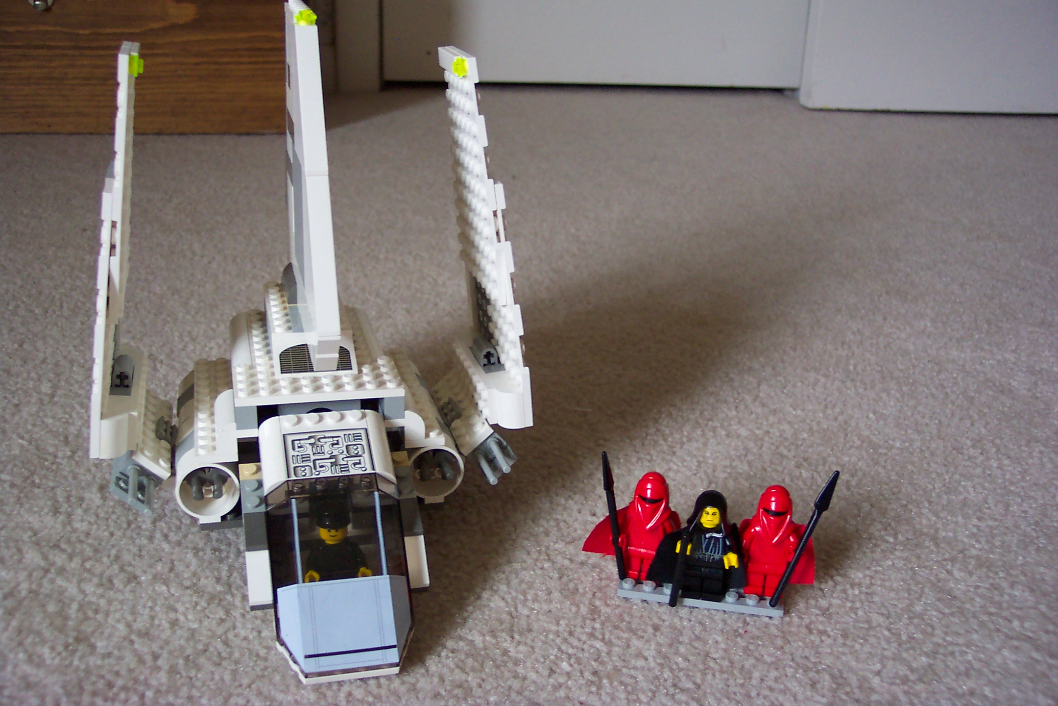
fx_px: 1117
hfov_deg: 50.7
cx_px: 529
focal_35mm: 38
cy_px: 353
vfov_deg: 35.1
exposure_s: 1/20
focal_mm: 8
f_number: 2.8
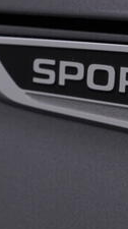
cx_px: 72
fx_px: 1041
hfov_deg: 7.0
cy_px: 86
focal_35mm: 172
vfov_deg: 12.5
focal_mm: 24
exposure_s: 1/125
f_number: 5.6
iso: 125
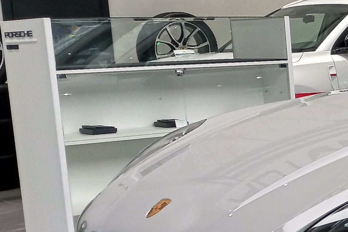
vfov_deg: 14.1
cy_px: 171
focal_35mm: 97
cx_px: 533
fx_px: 938
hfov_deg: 18.5
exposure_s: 1/33
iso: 200
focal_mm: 4.6
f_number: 1.8
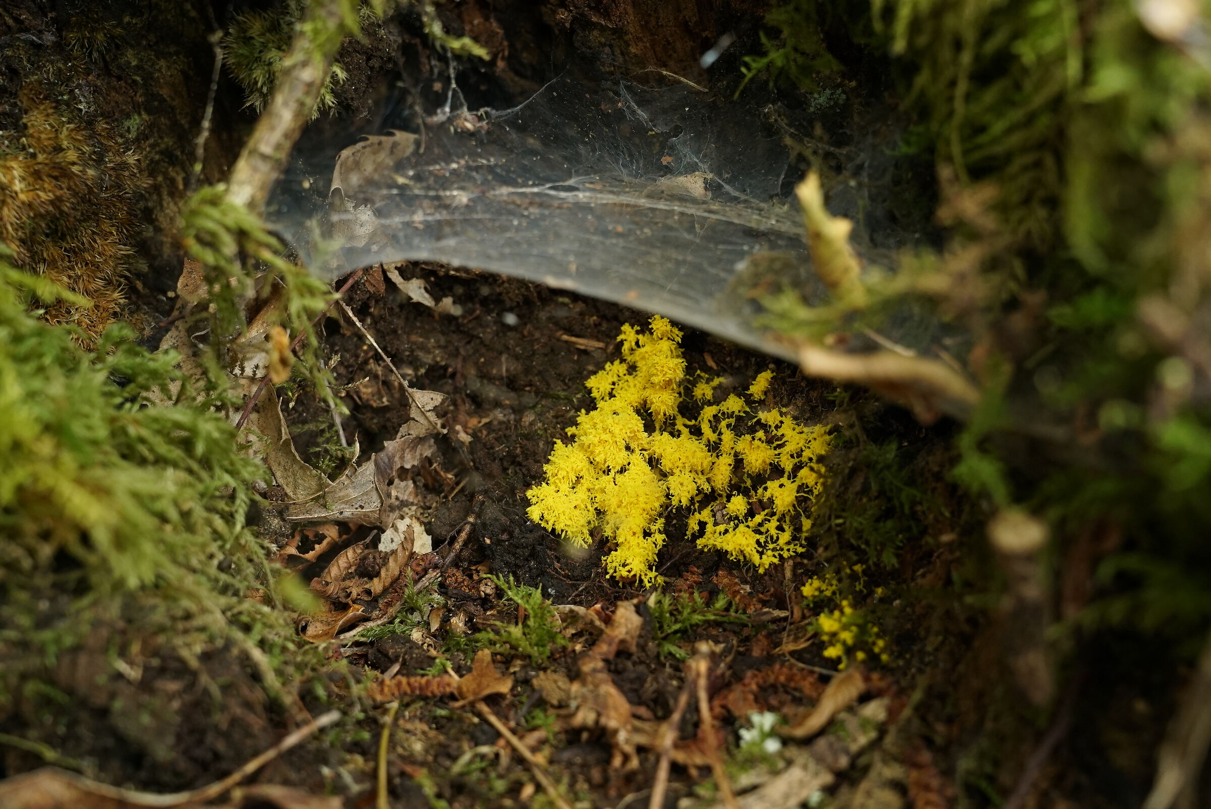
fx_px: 1313
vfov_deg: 34.2
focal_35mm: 39
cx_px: 606
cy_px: 404
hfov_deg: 49.5
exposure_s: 1/80
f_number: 5.6
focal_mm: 39
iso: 2000
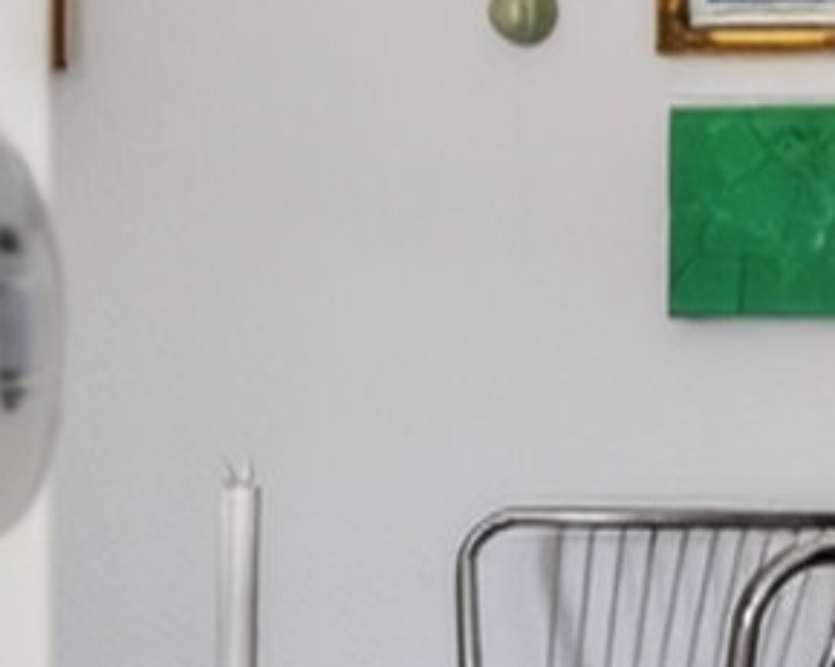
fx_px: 4521
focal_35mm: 183
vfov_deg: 8.4
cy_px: 448
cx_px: 2285
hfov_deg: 9.0
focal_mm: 22
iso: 400
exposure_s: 1/50
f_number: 8
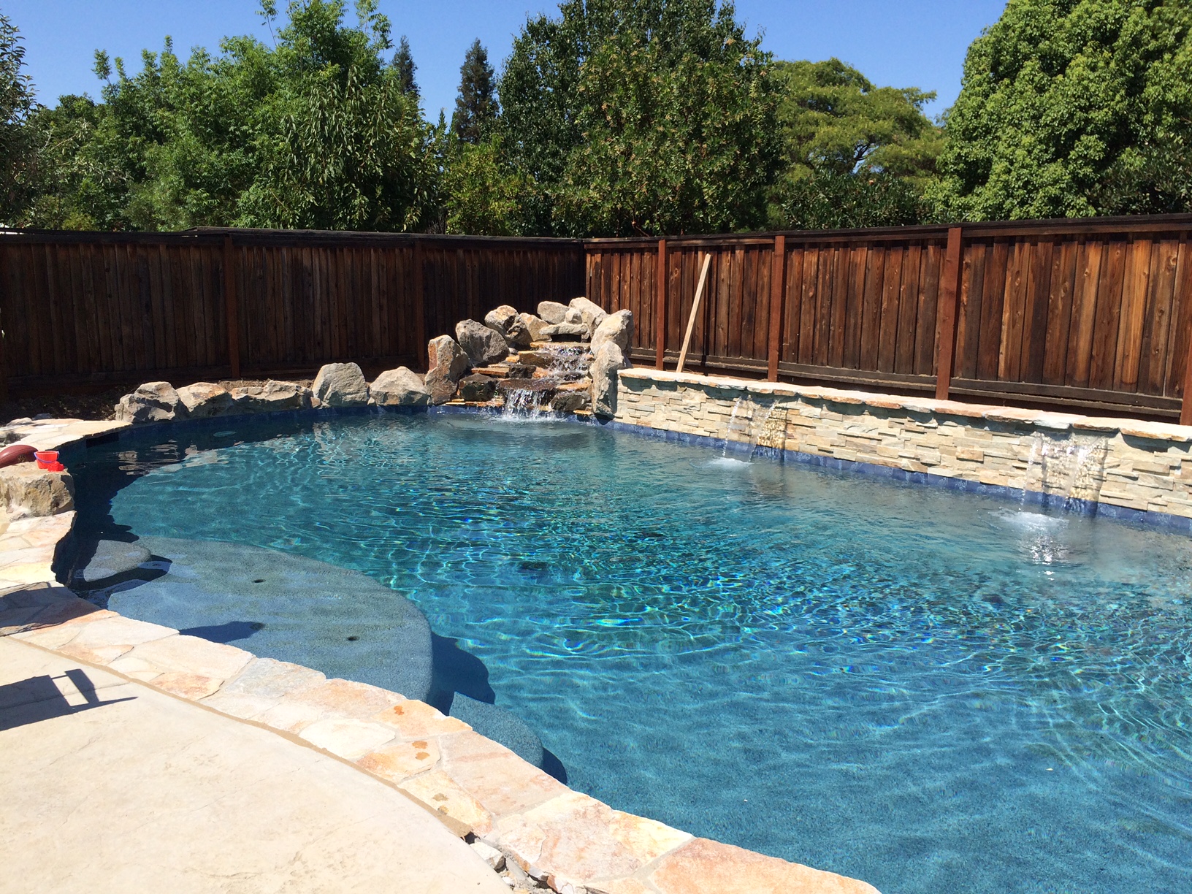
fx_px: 999
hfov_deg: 61.7
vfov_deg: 48.2
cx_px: 596
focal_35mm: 29
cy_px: 447
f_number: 2.2
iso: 32
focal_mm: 4.15
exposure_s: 1/2283
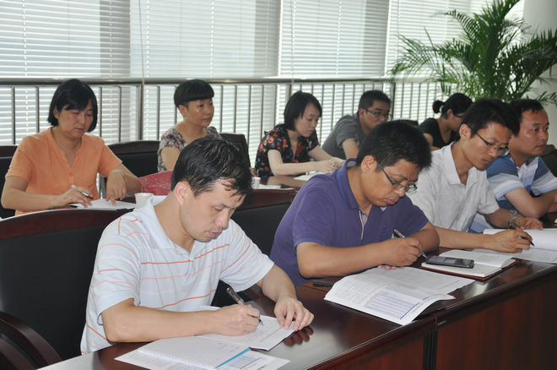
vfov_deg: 23.7
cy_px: 185
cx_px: 278
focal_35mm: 57
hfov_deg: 35.1
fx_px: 881
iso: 200
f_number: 4.5
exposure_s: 1/60
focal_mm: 38
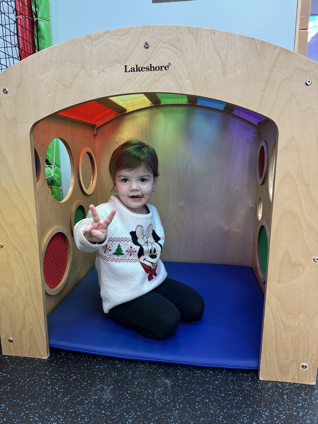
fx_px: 294
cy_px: 212
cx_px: 159
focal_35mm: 24
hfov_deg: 56.8
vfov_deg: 71.6
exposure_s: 1/60
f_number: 1.78
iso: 200
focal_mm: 6.76
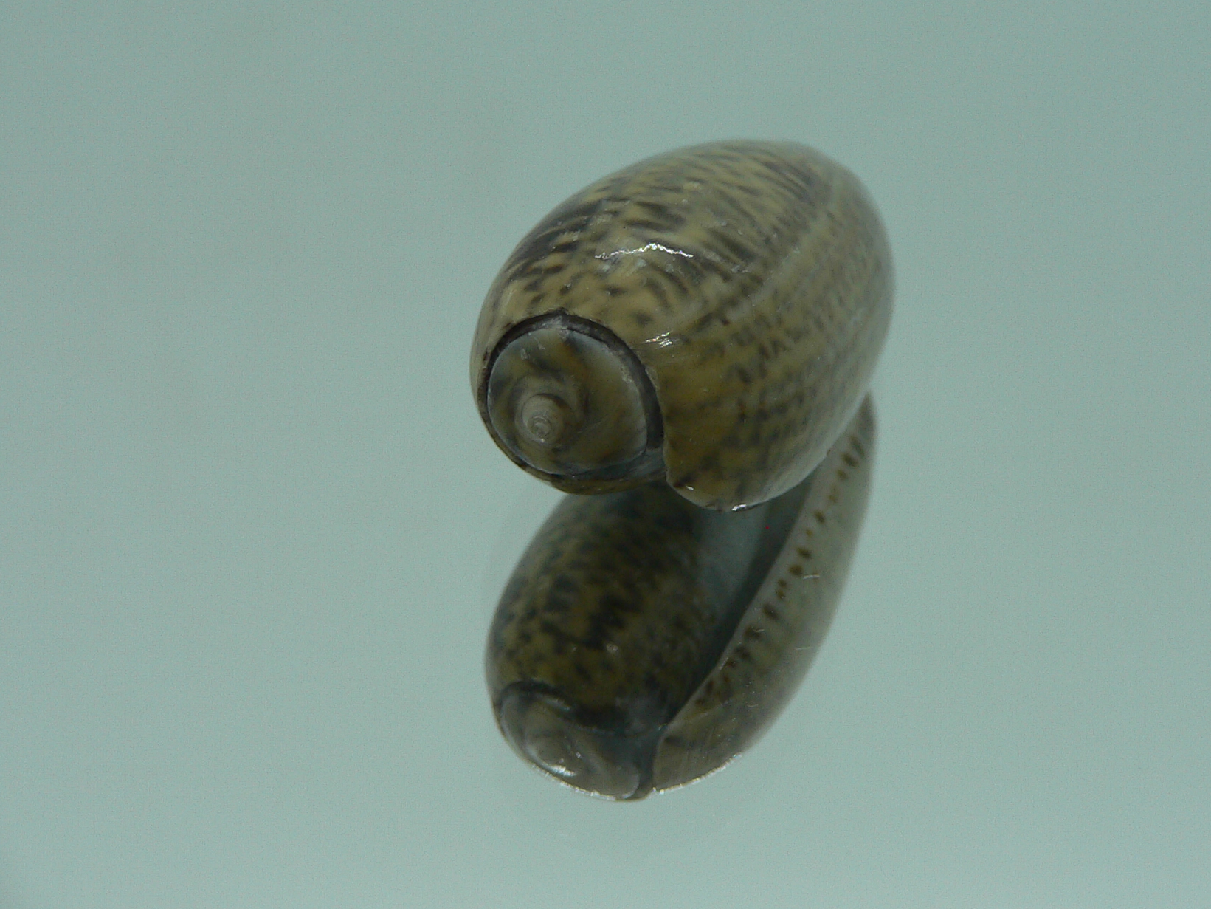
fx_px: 1504
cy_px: 418
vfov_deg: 33.6
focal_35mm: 43
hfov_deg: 43.8
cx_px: 684
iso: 80
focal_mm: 4.6
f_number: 2.8
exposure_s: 1/60
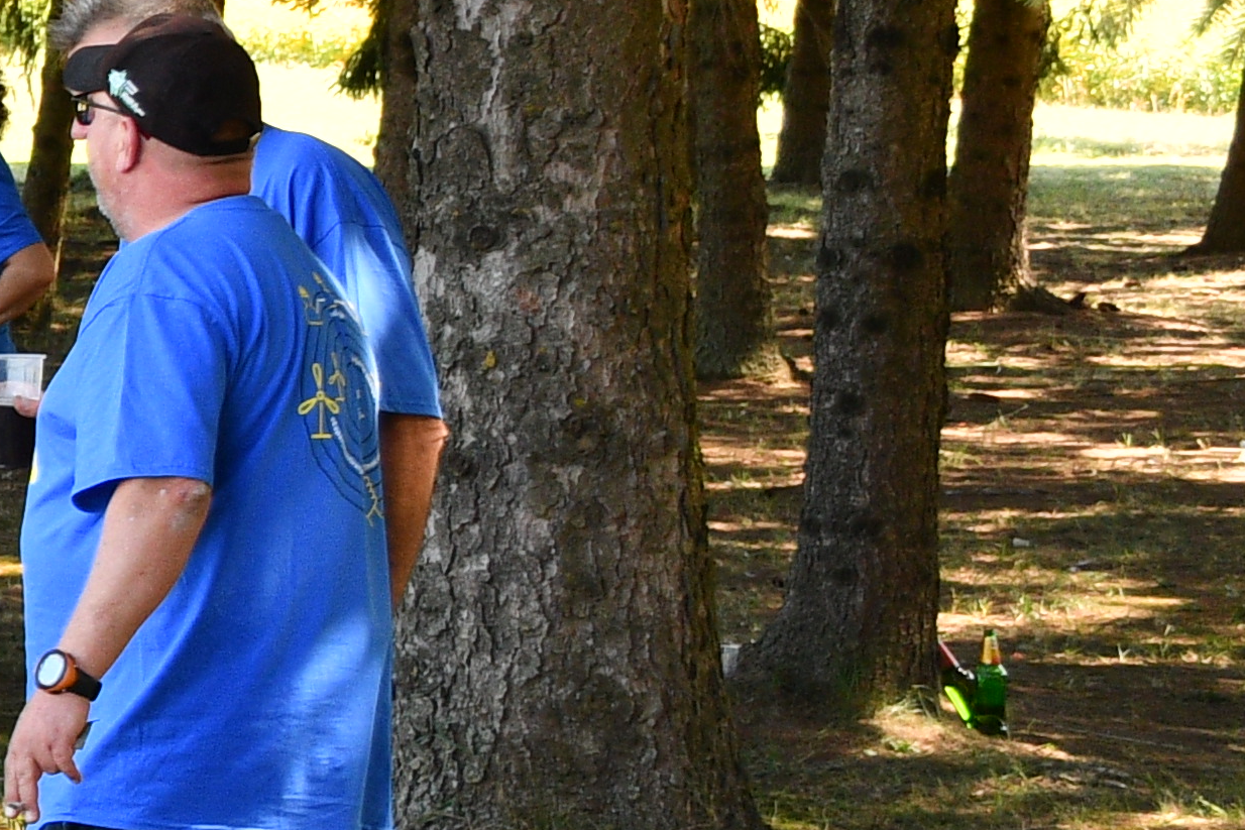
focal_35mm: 176
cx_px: -1498
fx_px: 6087
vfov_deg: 7.8
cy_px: 219
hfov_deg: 10.4
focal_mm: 26
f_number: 5
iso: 400
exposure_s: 1/250
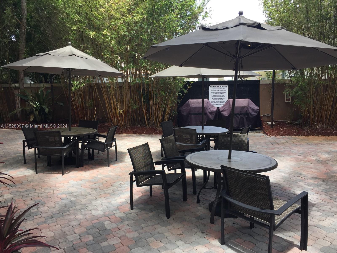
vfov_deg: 48.2
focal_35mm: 29
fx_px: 282
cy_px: 126
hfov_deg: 61.7
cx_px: 168
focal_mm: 4.15
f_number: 2.2
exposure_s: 1/412
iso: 32
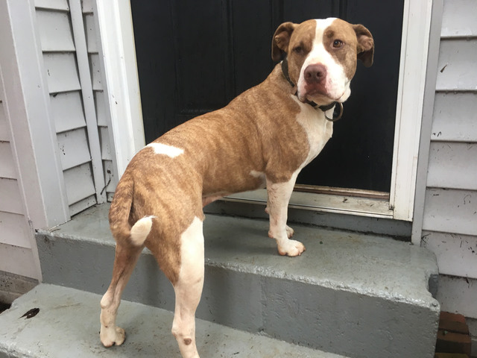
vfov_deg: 48.2
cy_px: 179
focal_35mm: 29
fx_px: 400
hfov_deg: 61.7
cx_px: 238
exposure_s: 1/30
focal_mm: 4.15
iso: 32
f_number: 2.2
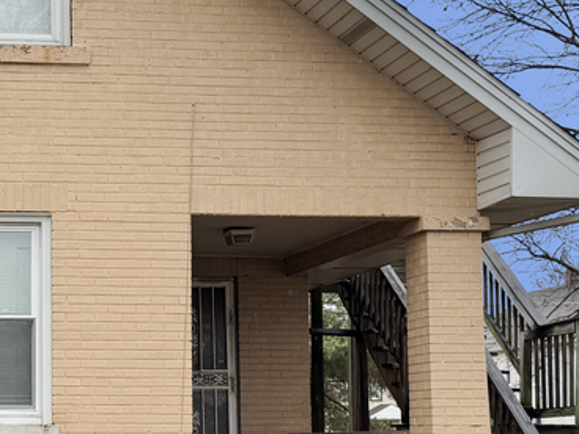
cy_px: 316
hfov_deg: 20.2
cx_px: 0
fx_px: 1572
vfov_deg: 15.7
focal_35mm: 94
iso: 80
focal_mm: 6.76
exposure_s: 1/1122
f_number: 1.78
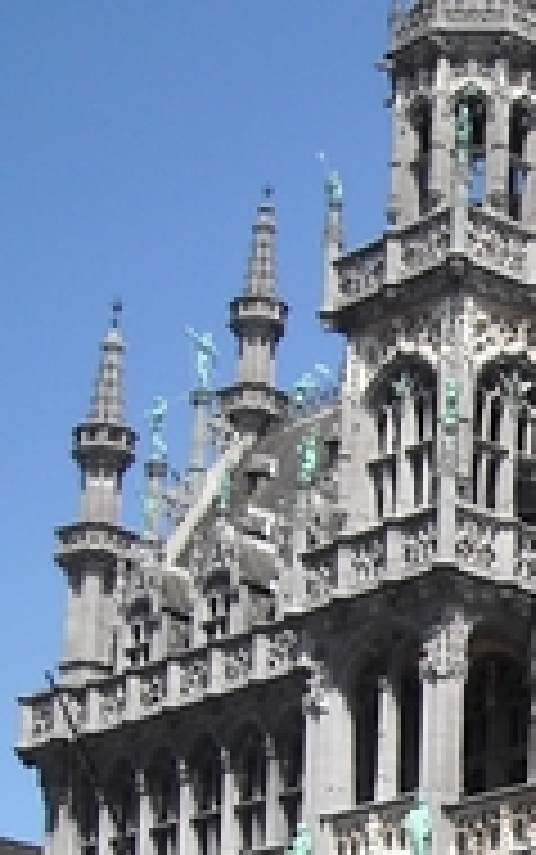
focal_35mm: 117
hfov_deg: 10.7
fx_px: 2730
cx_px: 878
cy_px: 927
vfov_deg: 17.3
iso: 64
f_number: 5.6
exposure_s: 1/250
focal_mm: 5.7
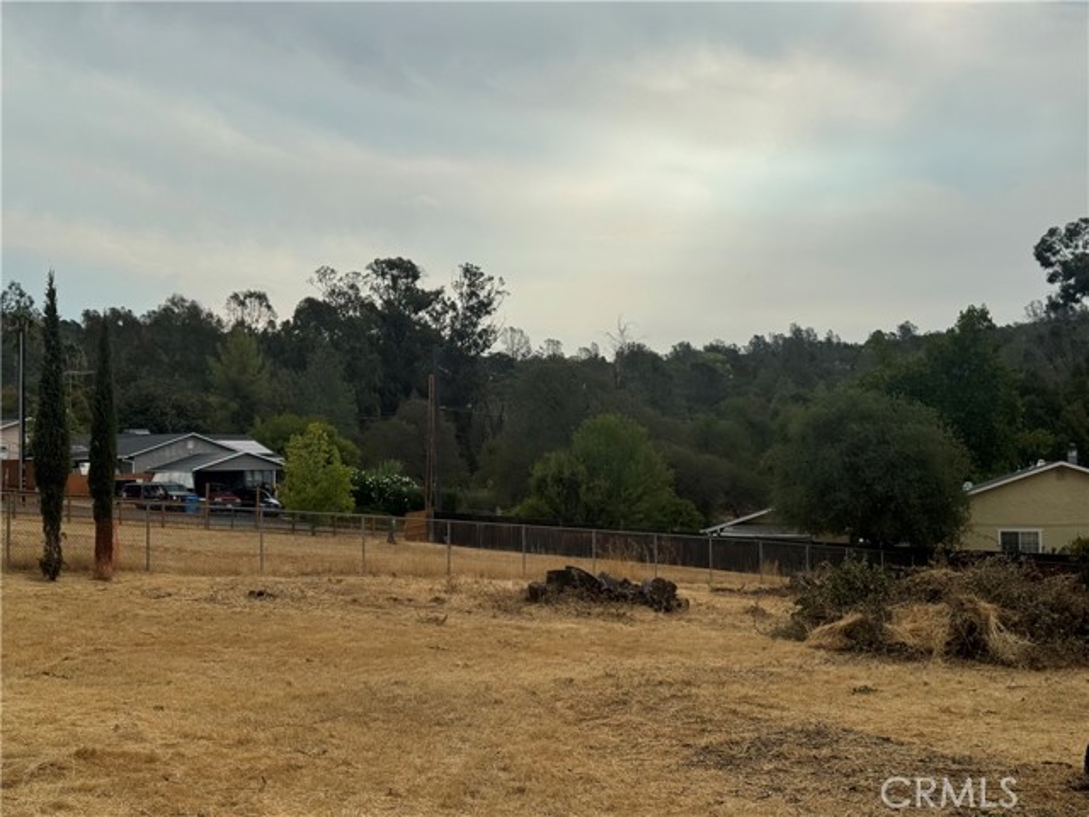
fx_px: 1510
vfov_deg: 30.3
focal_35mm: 48
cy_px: 408
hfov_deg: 39.7
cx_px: 544
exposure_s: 1/4975
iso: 64
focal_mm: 6.76
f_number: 1.78
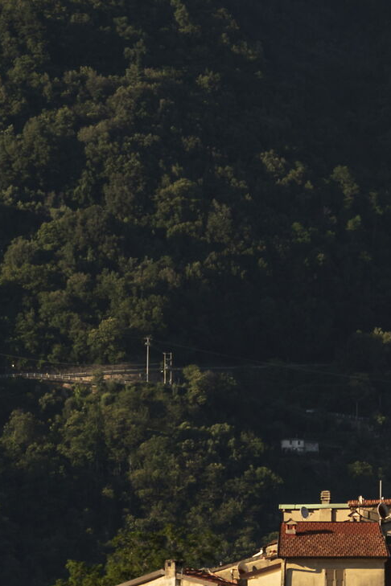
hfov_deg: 2.8
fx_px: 8047
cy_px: 193
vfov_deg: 4.2
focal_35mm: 494
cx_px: 422
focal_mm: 150
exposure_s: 1/200
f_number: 10
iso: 100
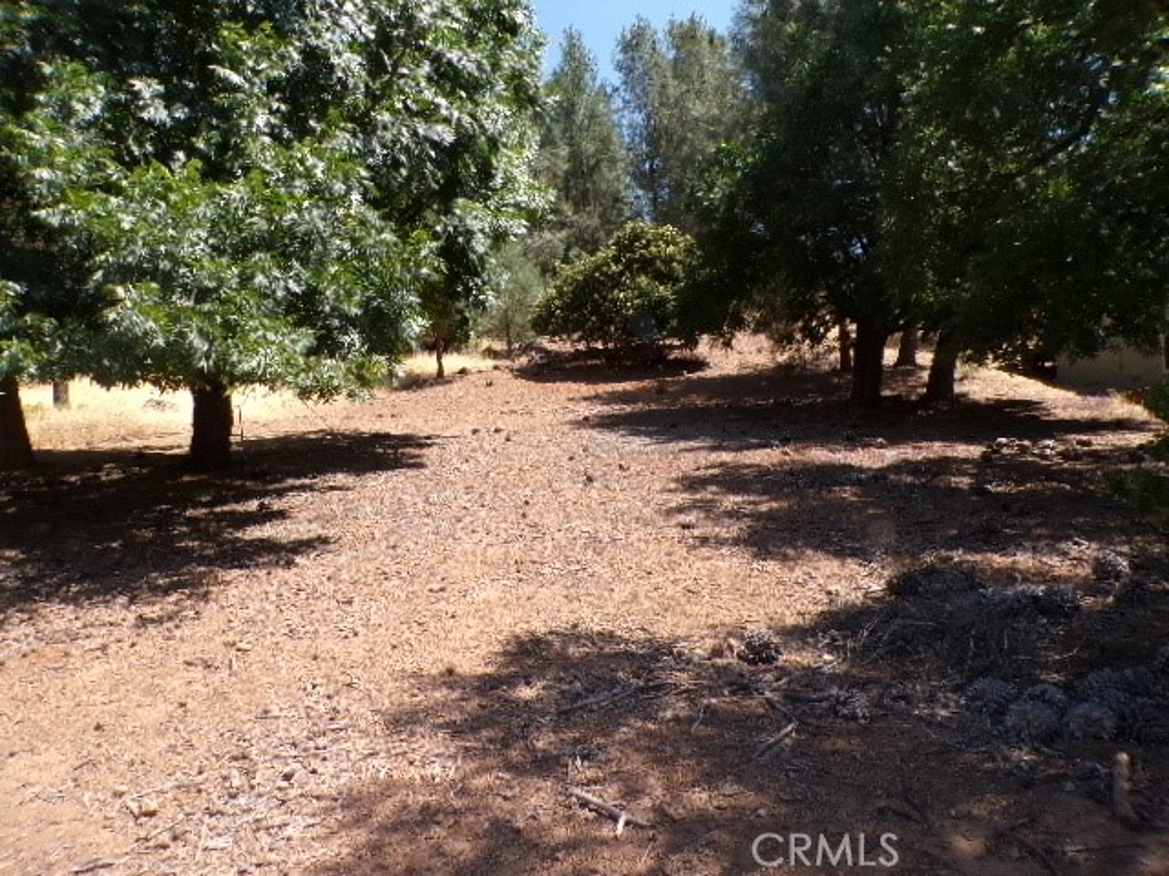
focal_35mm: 24
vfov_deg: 56.8
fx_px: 810
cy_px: 438
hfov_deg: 71.6
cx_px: 584
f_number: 5.8
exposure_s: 1/160
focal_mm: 4.3
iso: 100
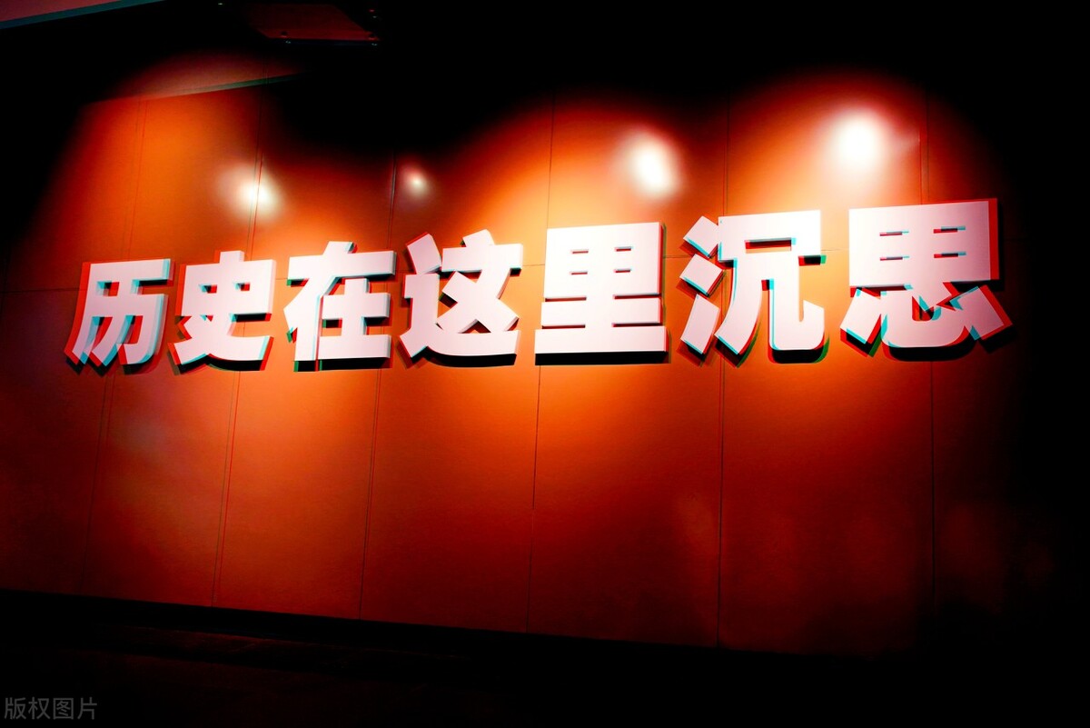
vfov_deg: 37.9
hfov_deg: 54.4
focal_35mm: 35
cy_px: 364
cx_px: 545
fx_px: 1060
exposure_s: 1/320
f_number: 1.4
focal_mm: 35
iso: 1000
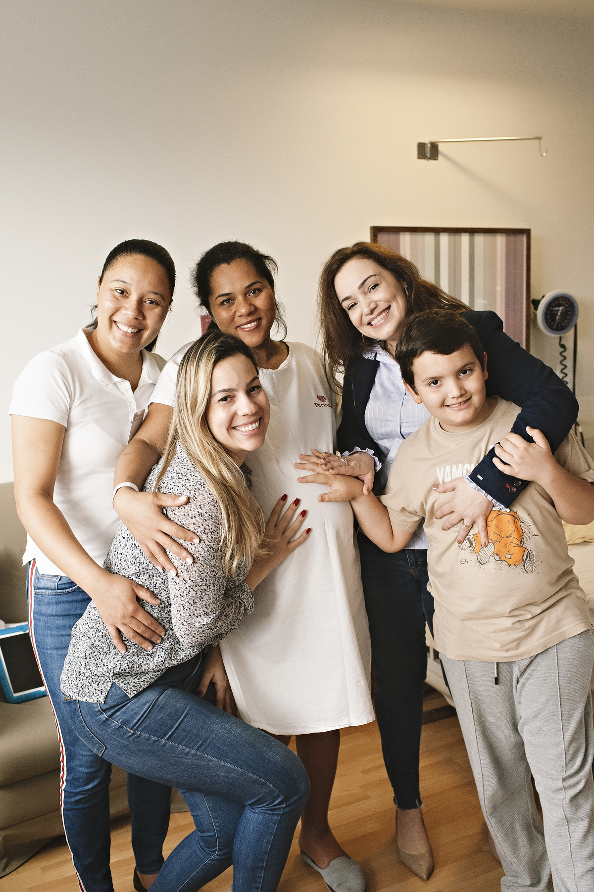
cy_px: 446
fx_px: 867
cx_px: 297
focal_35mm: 35
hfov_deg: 37.8
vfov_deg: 54.5
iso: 2500
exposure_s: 1/320
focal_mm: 35
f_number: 4.5
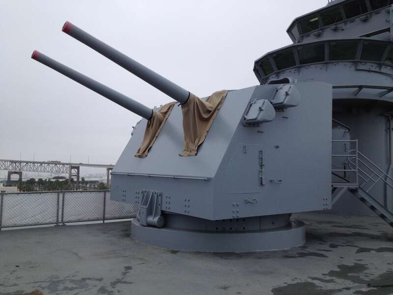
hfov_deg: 52.6
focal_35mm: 35
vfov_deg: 40.7
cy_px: 148
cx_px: 196
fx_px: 397
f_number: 2.4
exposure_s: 1/1346
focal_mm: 4.28
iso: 50
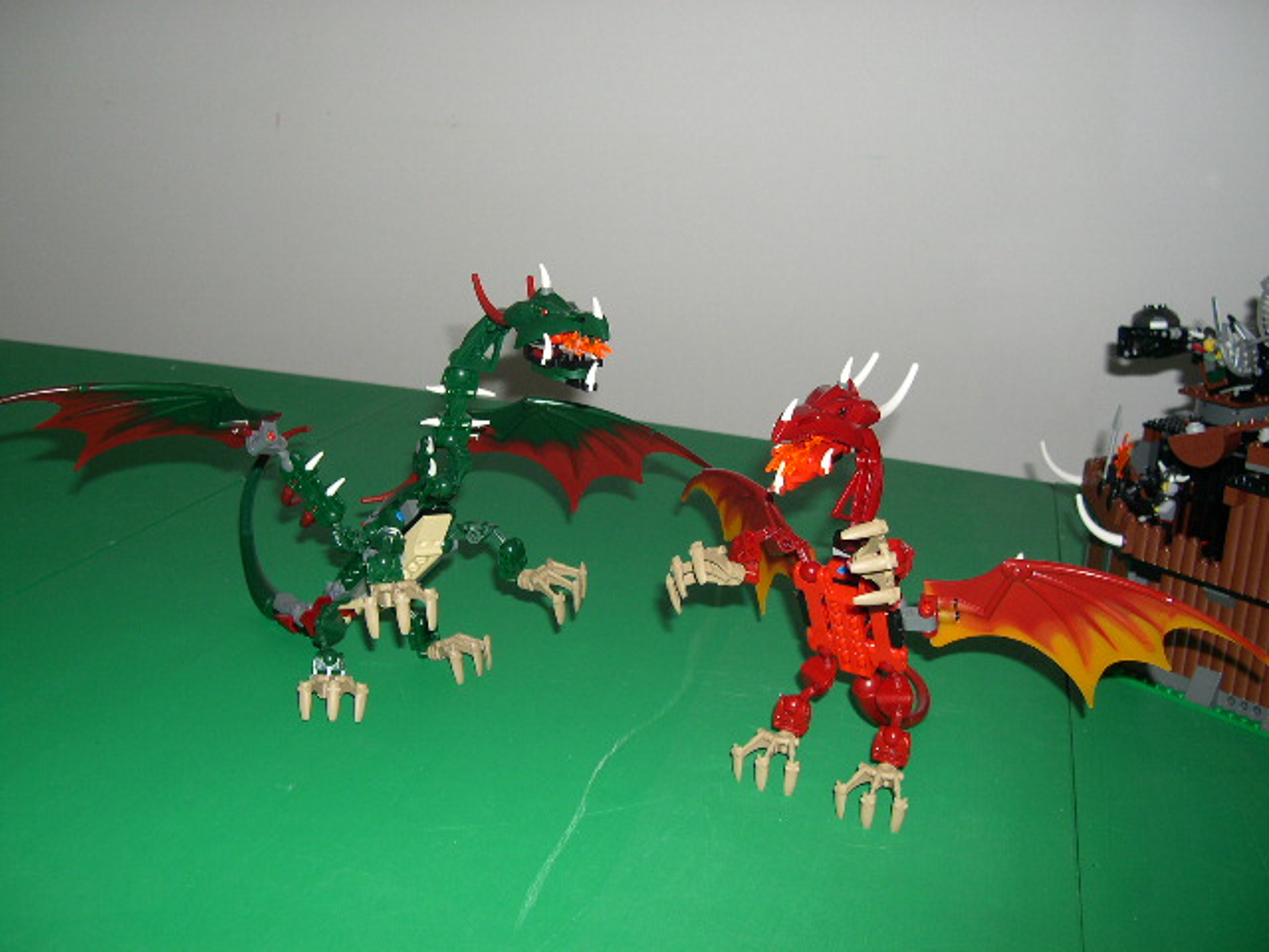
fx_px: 1393
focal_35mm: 38
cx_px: 634
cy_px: 476
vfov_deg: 37.7
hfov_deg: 49.0
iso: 100
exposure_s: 1/60
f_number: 2.8
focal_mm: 8
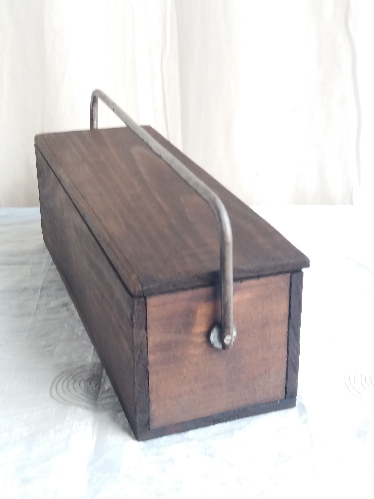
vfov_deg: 63.4
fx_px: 403
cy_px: 250
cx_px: 187
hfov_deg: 49.7
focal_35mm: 28
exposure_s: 1/33
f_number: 1.9
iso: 80
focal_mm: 3.7
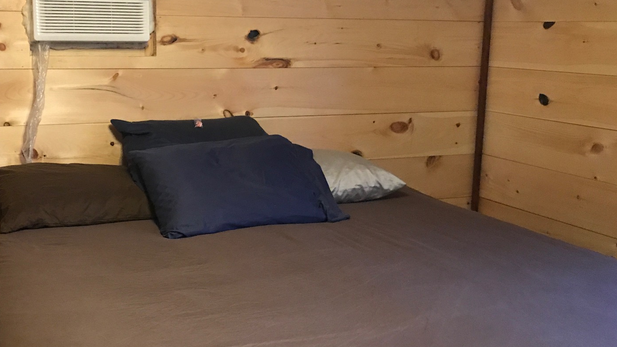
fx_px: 720
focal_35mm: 44
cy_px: 133
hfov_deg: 45.7
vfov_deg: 27.0
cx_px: 206
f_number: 1.8
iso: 80
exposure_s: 1/5
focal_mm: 3.99
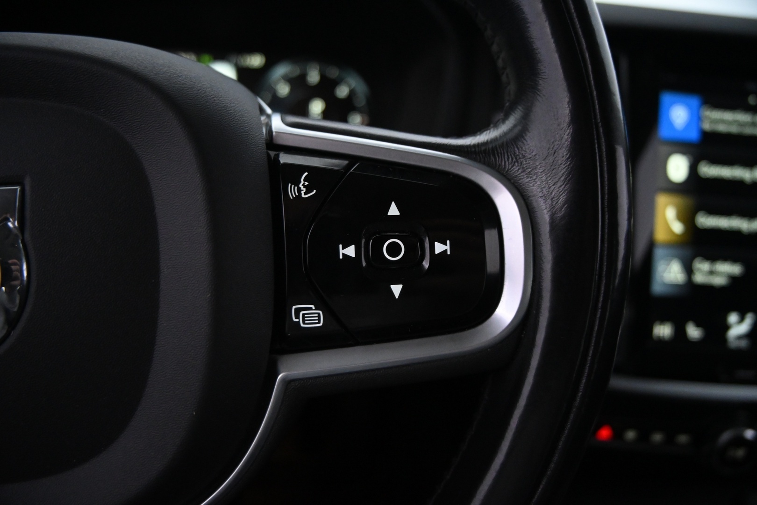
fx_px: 1577
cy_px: 252
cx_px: 378
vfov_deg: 18.2
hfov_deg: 27.0
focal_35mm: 75
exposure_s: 1/80
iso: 3600
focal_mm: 50
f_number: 6.3
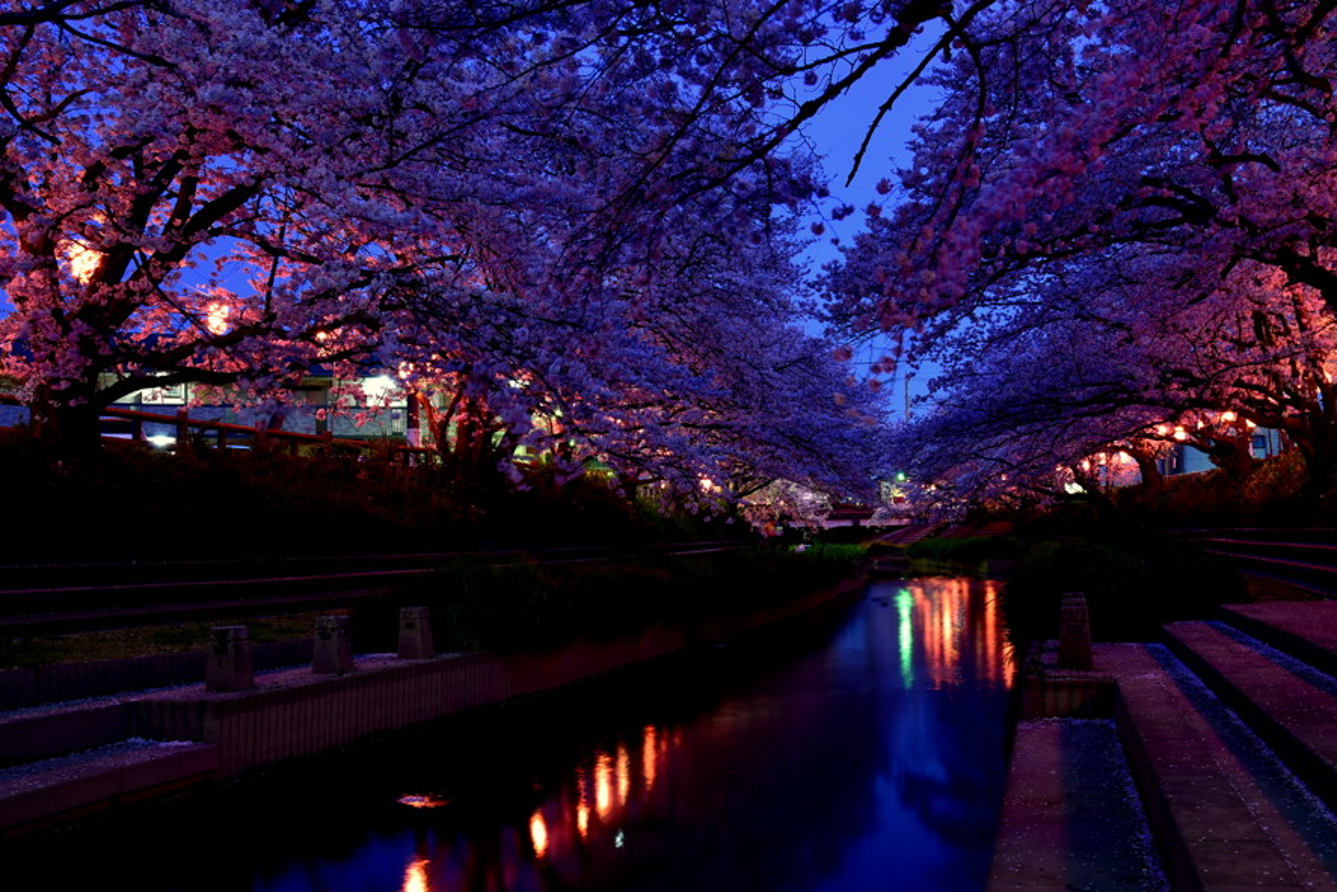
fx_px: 1374
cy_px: 488
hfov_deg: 51.8
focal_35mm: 37
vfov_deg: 35.9
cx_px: 747
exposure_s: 13
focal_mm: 32
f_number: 8
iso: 400
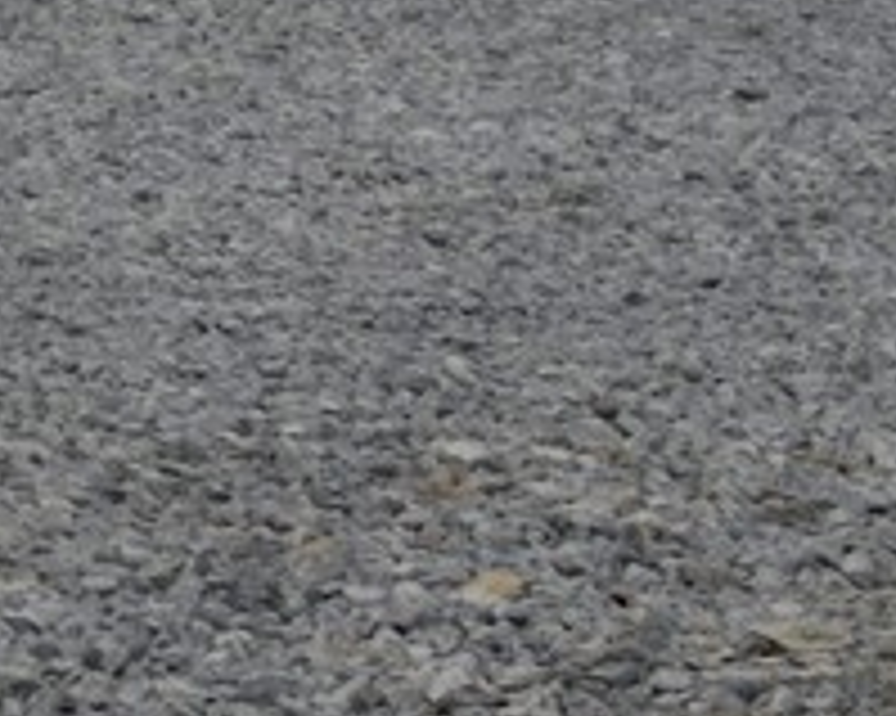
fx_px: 7793
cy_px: -1180
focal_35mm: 294
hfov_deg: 5.7
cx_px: -2535
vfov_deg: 5.1
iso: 100
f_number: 7.1
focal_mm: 26
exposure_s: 1/160
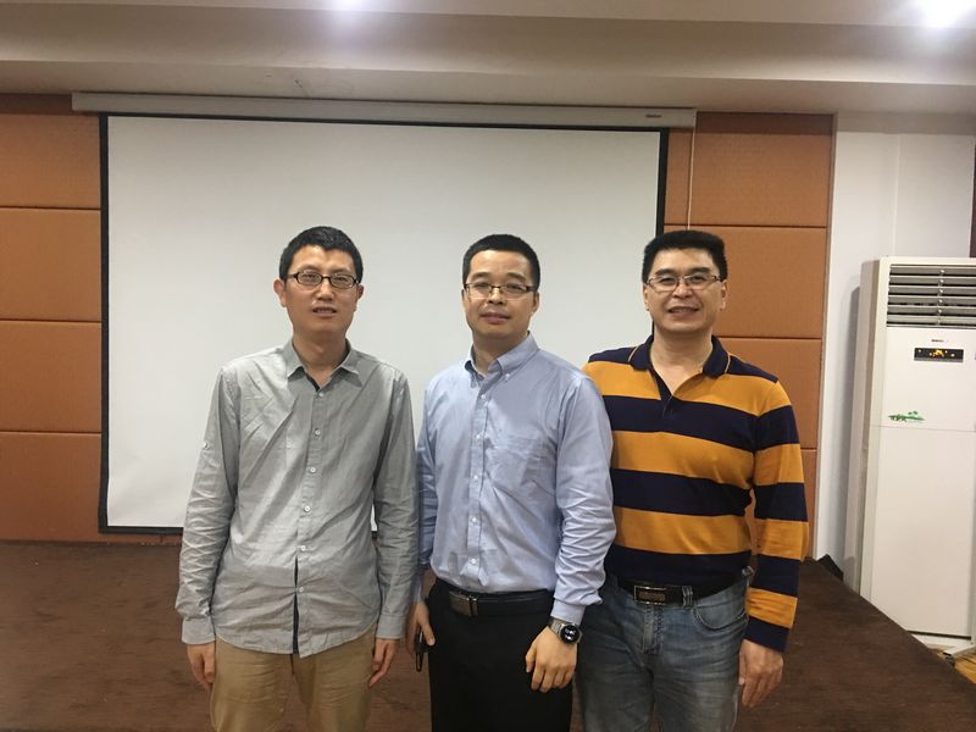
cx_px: 488
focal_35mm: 29
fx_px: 818
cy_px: 366
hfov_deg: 61.7
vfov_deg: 48.2
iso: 100
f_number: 2.2
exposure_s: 1/10
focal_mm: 4.15
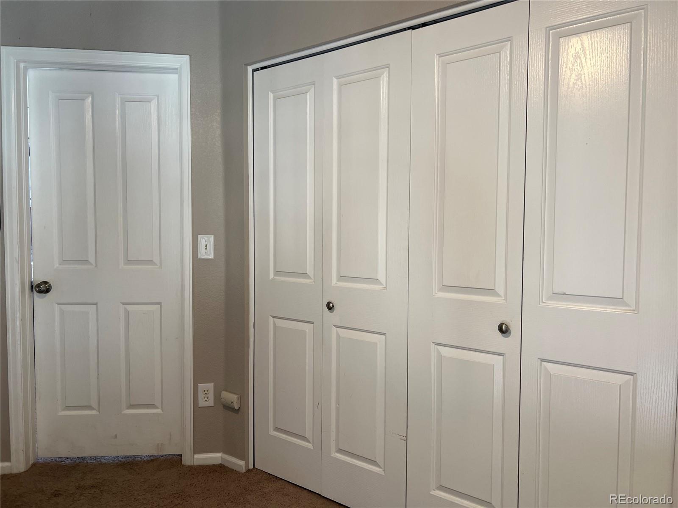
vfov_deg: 53.1
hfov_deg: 67.3
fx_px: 509
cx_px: 339
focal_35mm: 26
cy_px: 254
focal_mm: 5.7
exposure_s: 1/121
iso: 125
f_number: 1.5
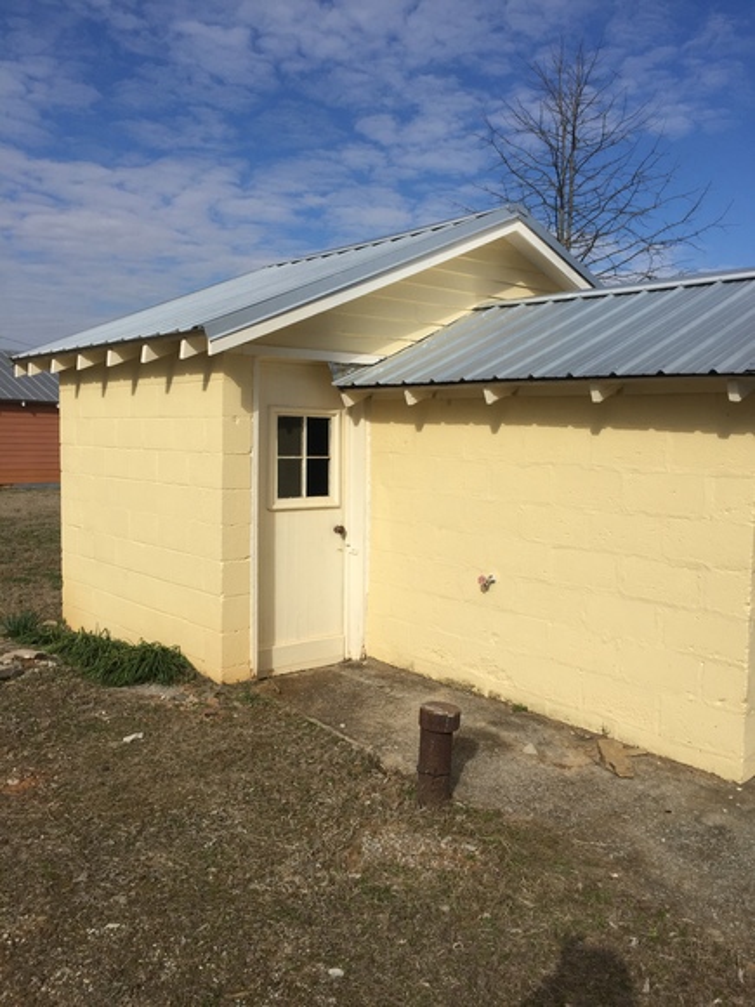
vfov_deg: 61.7
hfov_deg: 48.2
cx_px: 378
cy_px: 504
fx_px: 843
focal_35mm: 29
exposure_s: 1/3597
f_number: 2.2
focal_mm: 4.15
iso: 32
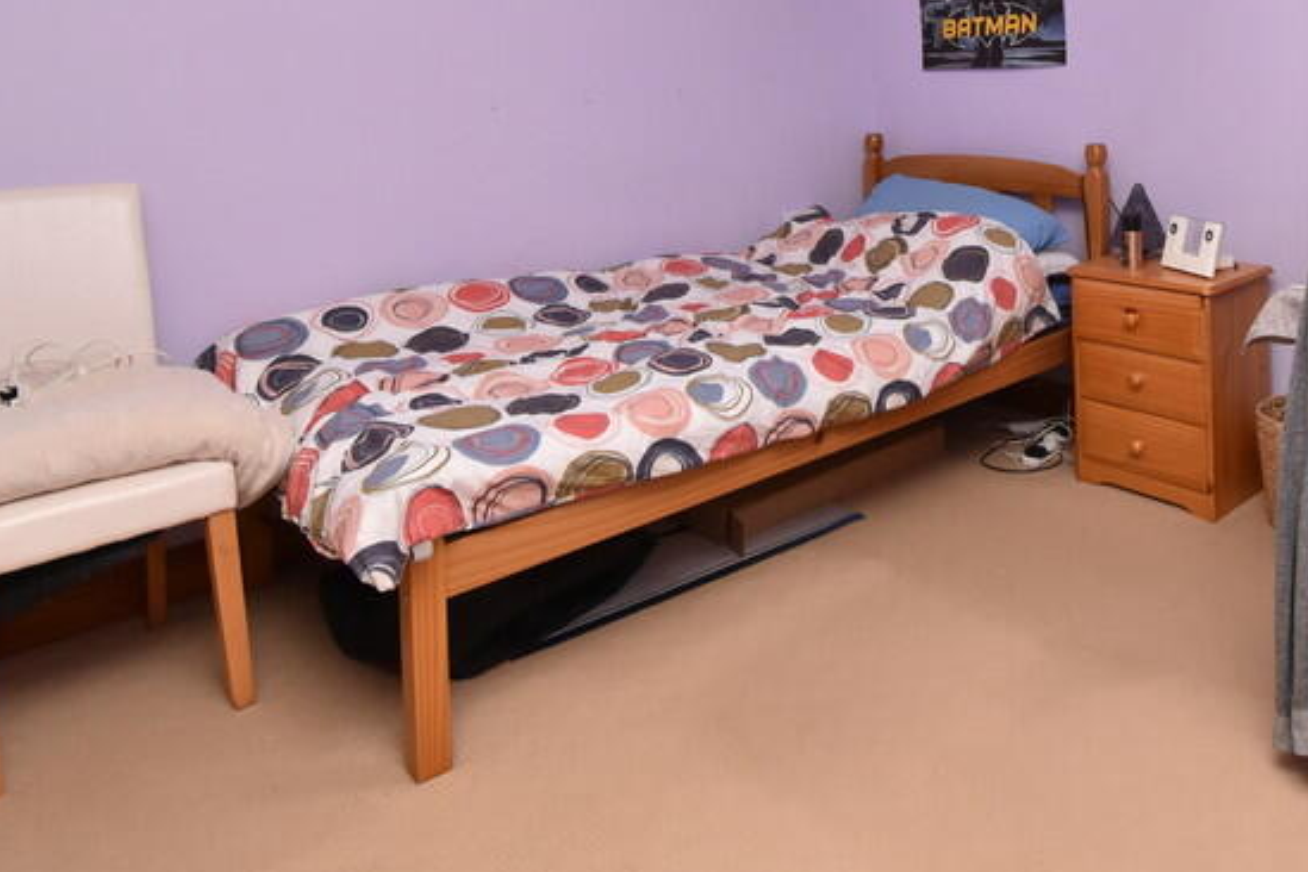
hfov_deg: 62.8
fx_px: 1017
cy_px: 101
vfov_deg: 42.8
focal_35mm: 28
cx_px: 929
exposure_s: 1/60
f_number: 7.1
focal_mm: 10
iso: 800
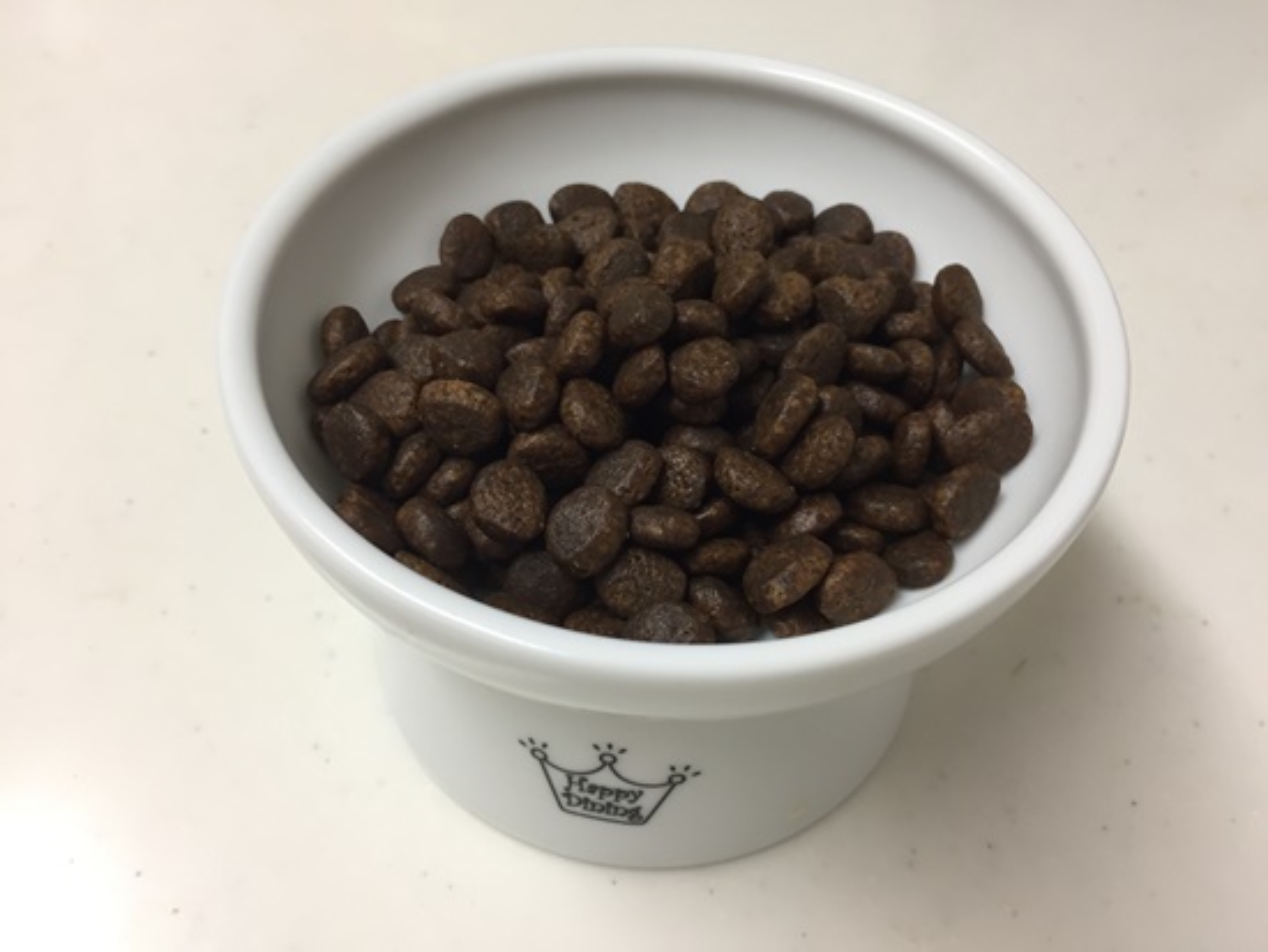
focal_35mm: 29
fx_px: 1063
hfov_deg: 61.6
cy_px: 476
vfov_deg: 48.3
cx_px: 634
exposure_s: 1/33
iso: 80
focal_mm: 4.15
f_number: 2.2
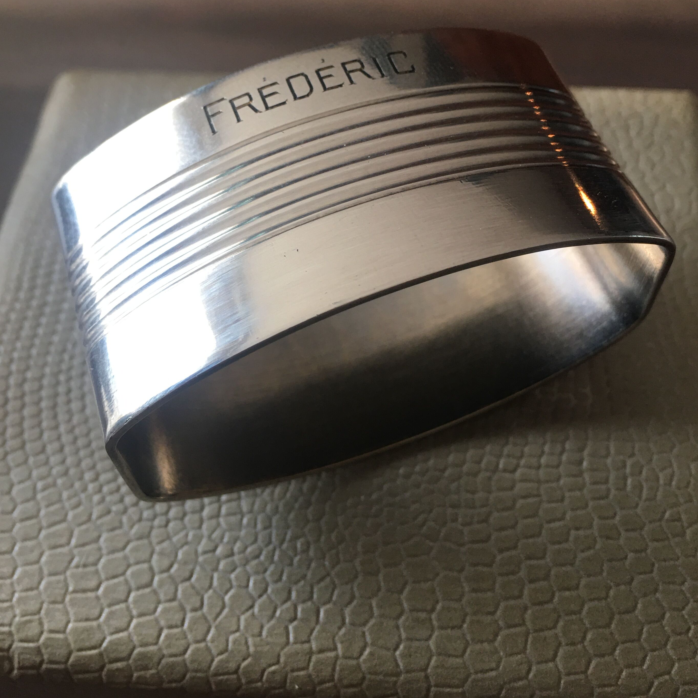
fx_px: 867
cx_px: 338
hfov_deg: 43.9
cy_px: 255
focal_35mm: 38
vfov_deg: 43.5
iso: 25
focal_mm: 4.15
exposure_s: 1/33
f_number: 2.2
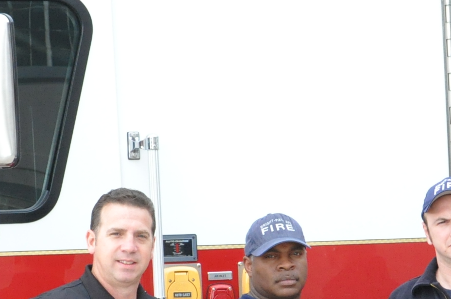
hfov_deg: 8.8
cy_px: 337
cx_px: 467
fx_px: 2925
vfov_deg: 5.8
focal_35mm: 234
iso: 1600
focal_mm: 45
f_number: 10
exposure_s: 1/400
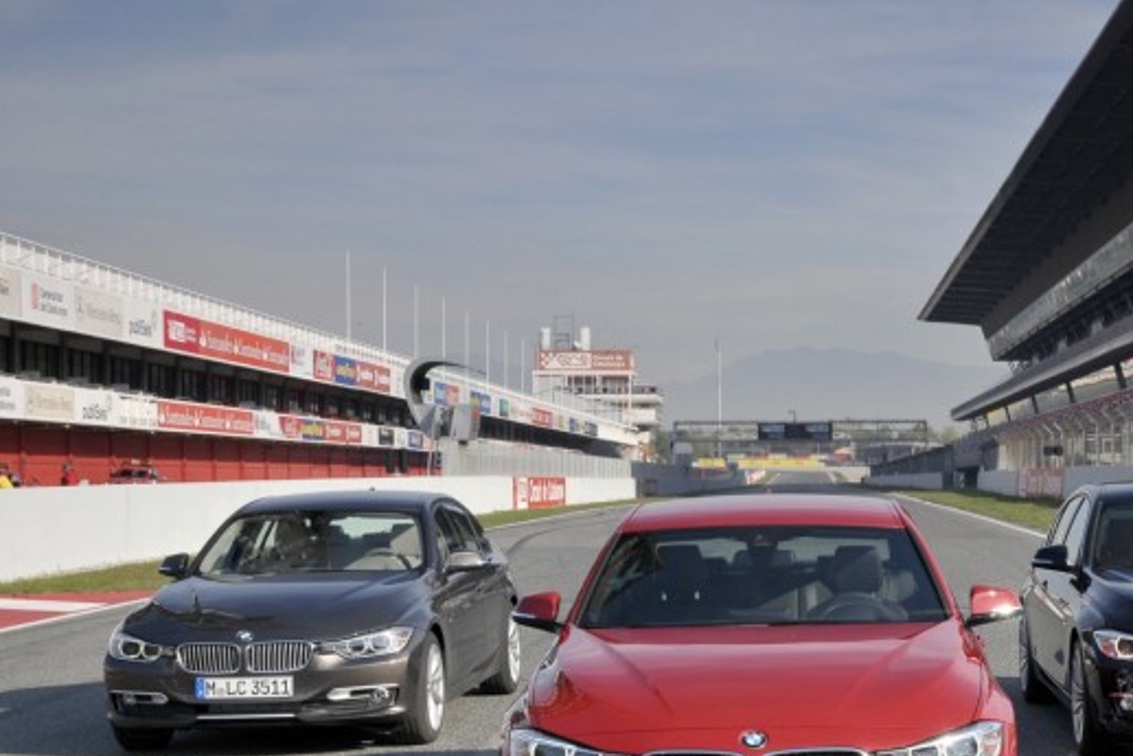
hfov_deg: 27.1
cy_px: 476
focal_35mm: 74
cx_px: 780
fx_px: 2329
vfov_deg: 18.4
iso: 280
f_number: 11
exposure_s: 1/180
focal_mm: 34
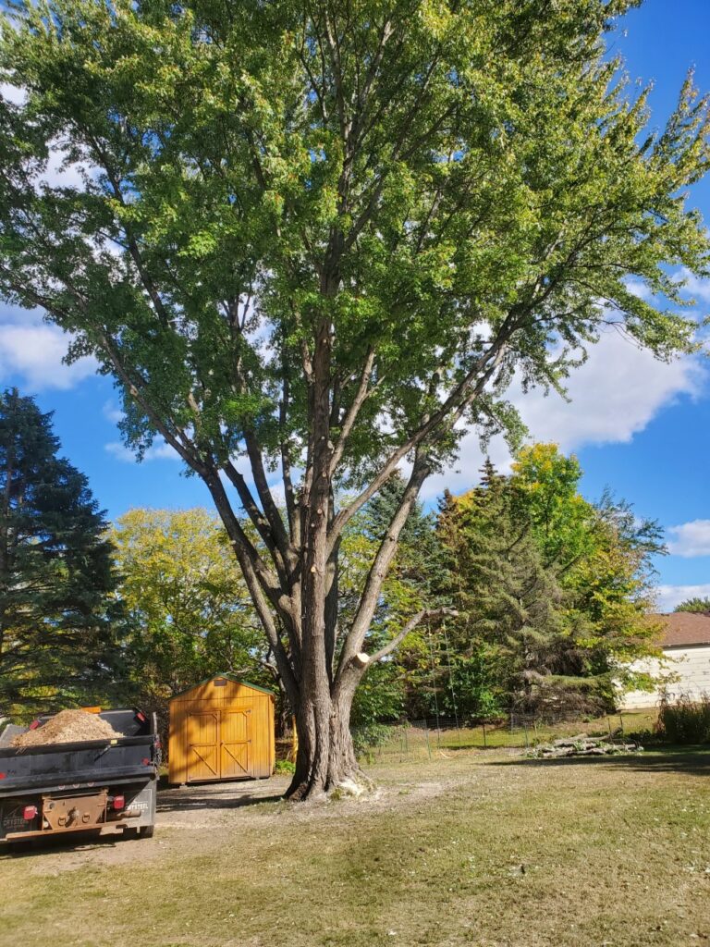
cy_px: 474
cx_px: 355
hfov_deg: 53.1
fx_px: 711
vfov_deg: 67.3
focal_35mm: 26
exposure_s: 1/918
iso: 50
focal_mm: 4.3
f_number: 2.4
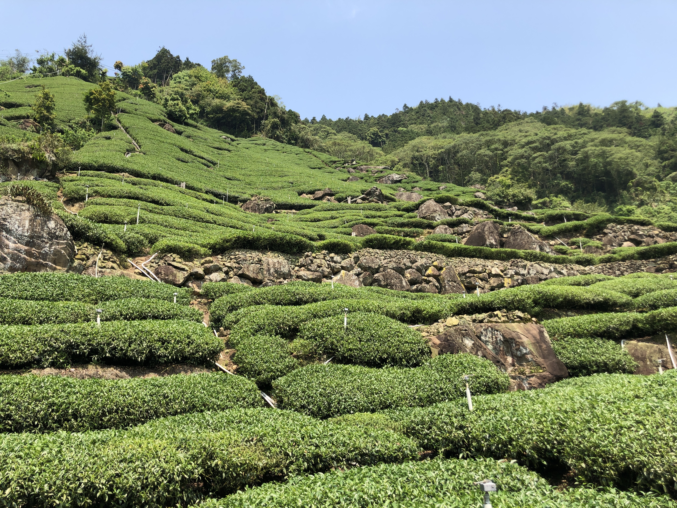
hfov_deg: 63.4
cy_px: 254
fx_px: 548
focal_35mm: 28
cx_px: 338
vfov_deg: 49.7
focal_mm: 3.99
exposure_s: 1/774
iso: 20
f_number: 1.8
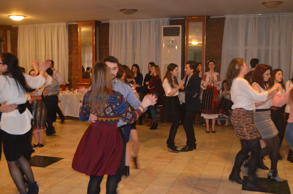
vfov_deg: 34.1
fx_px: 317
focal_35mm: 39
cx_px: 146
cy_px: 97
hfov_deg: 49.6
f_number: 4.2
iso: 2500
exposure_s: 1/30
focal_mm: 26
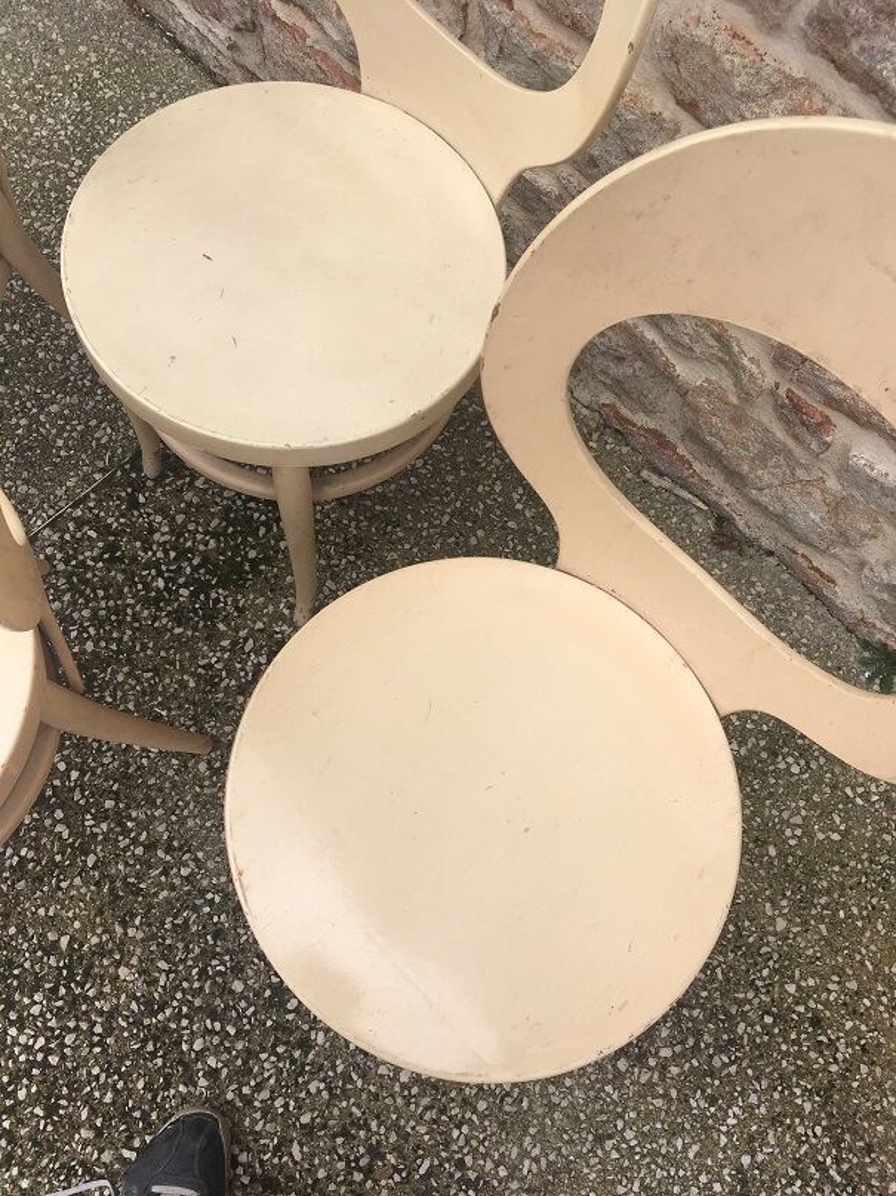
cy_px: 598
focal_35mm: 29
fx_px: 1001
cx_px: 448
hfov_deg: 48.2
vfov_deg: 61.7
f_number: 2.2
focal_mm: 4.15
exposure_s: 1/447
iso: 25
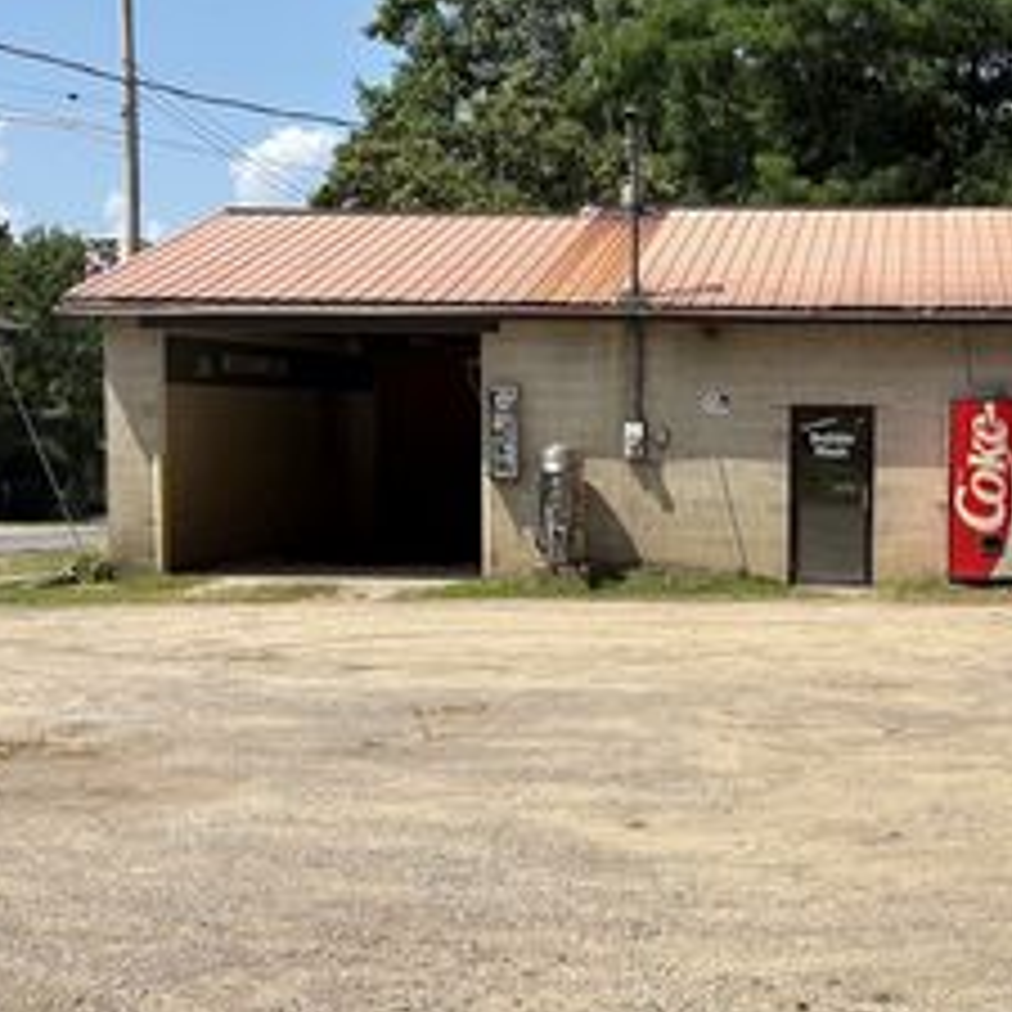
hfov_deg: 32.2
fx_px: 1687
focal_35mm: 51
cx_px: 850
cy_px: 542
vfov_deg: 33.4
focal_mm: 5.96
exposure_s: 1/3623
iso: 50
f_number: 1.6
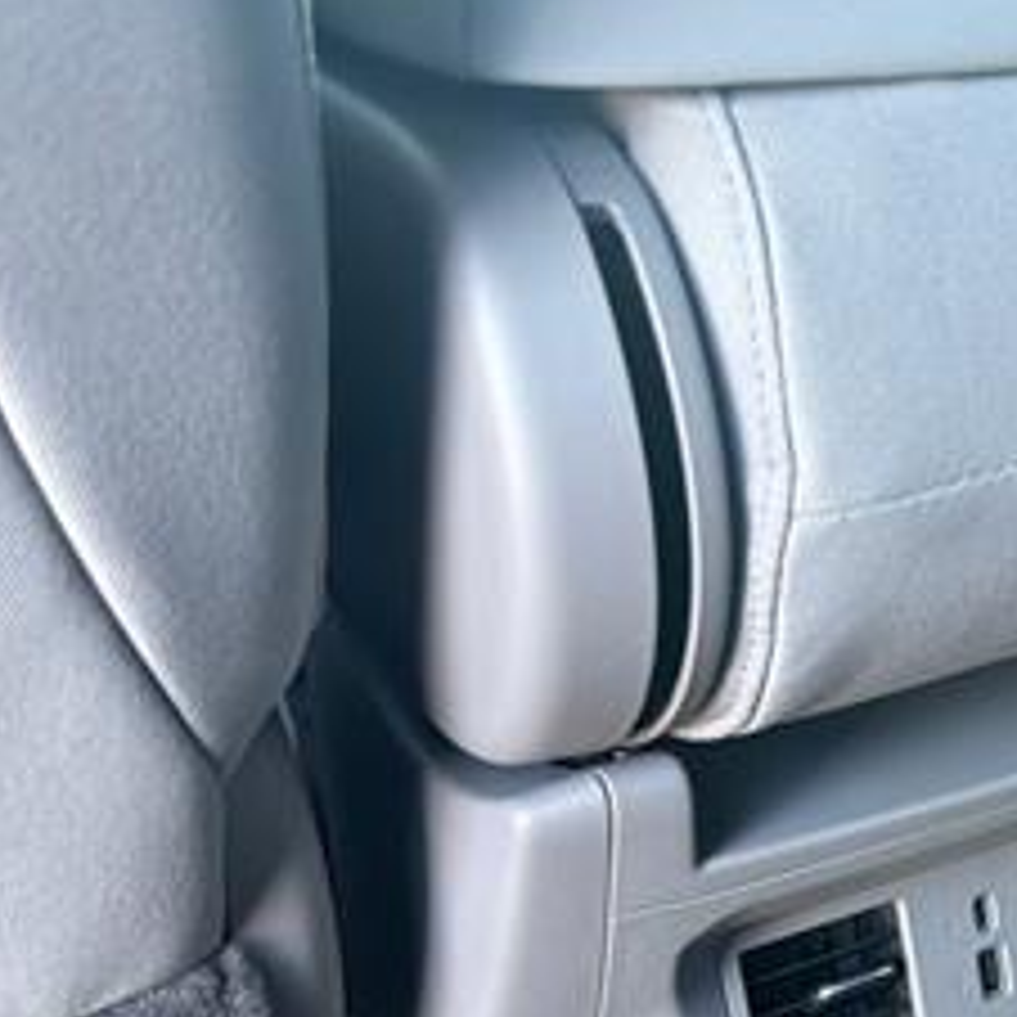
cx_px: 1179
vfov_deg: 27.7
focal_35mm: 60
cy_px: 882
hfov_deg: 25.9
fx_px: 1994
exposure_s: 1/112
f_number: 1.78
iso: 200
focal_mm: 6.76
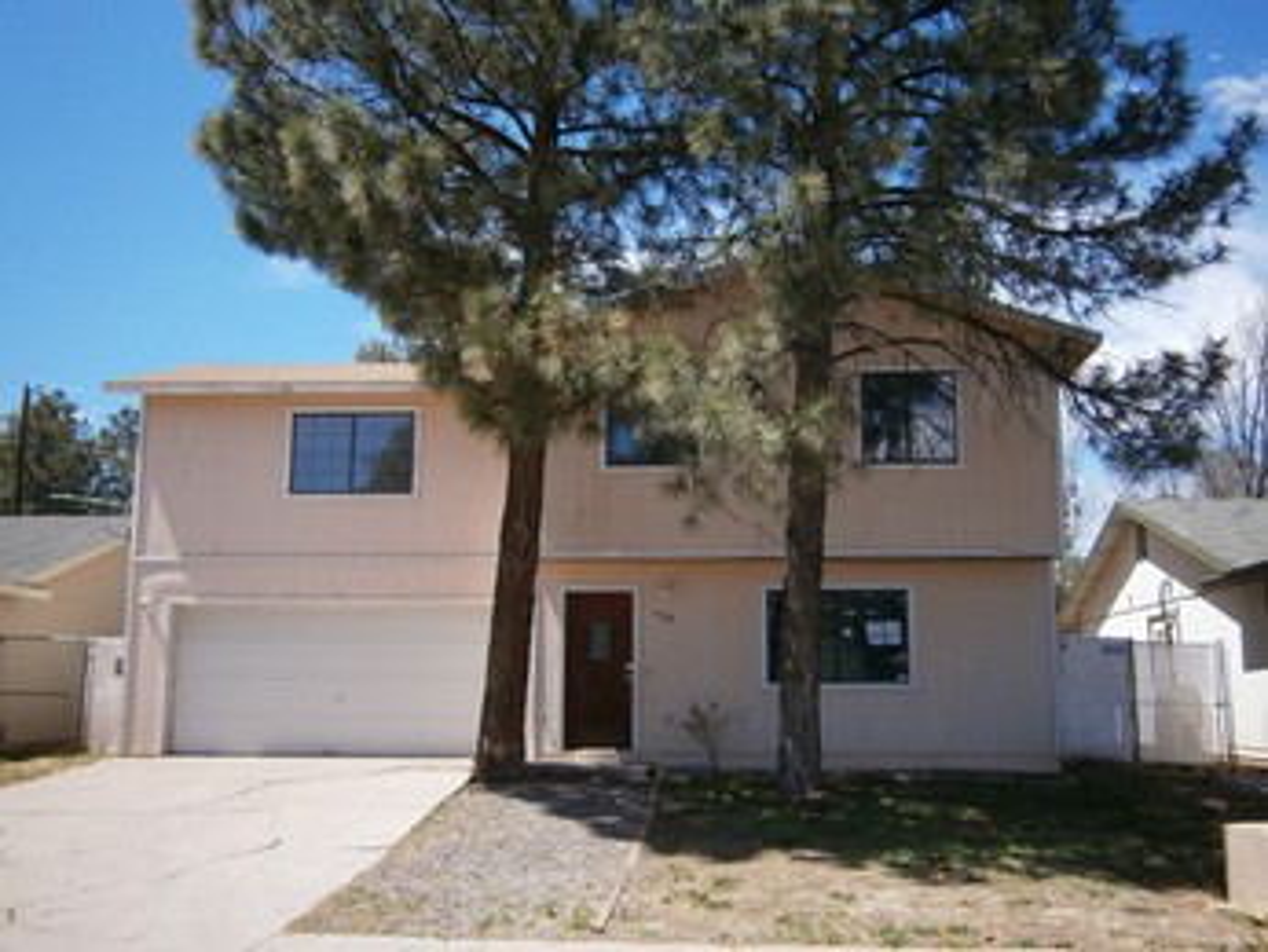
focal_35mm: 36
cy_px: 476
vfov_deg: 39.7
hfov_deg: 51.3
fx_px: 1320
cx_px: 634
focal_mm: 6.4
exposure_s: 1/640
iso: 80
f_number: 3.1
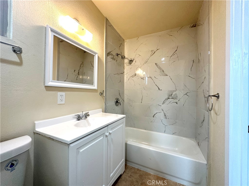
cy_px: 93
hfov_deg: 102.1
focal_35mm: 14
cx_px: 124
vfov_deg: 85.7
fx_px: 101
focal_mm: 2.22
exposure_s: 1/120
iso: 250
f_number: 2.2
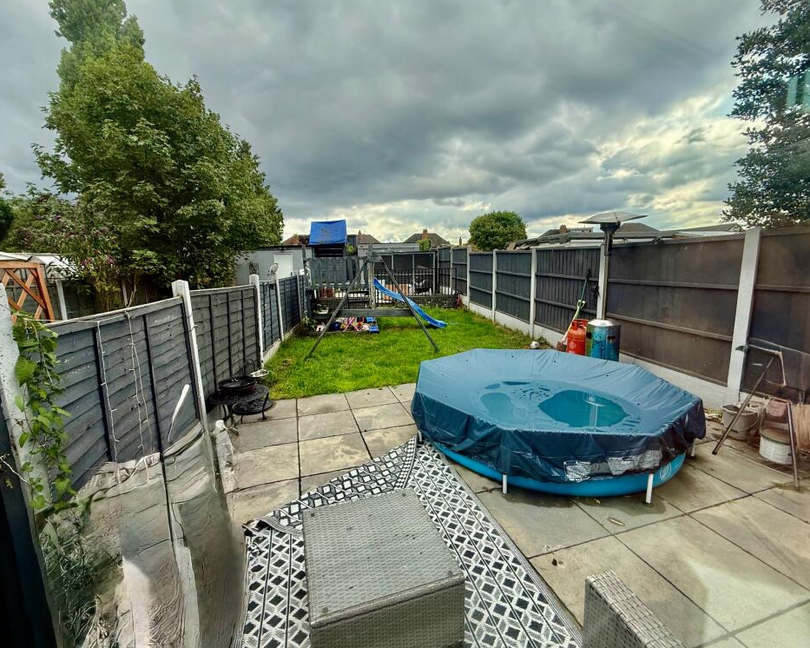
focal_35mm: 15
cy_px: 316
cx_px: 394
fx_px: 360
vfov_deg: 84.0
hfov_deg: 96.8
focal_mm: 2.22
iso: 64
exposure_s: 1/734
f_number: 2.2
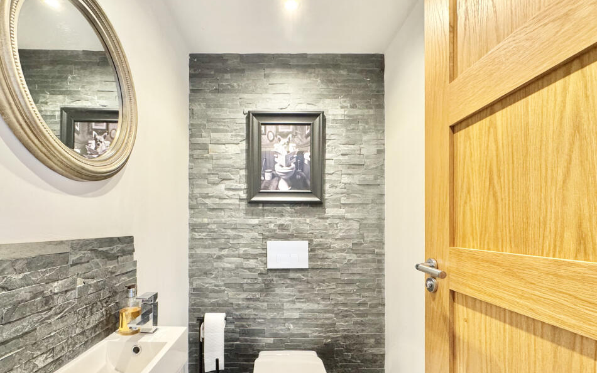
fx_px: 260
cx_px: 282
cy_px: 227
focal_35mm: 16
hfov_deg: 97.7
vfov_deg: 70.4
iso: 400
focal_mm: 2.22
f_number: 2.2
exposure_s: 1/50
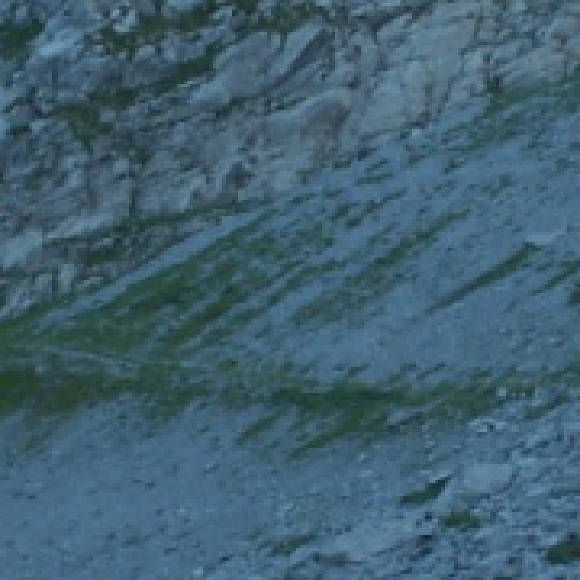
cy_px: 264
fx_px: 7431
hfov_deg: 4.5
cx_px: 361
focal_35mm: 392
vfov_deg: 4.5
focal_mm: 13.11
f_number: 5.6
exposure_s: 1/30
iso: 50
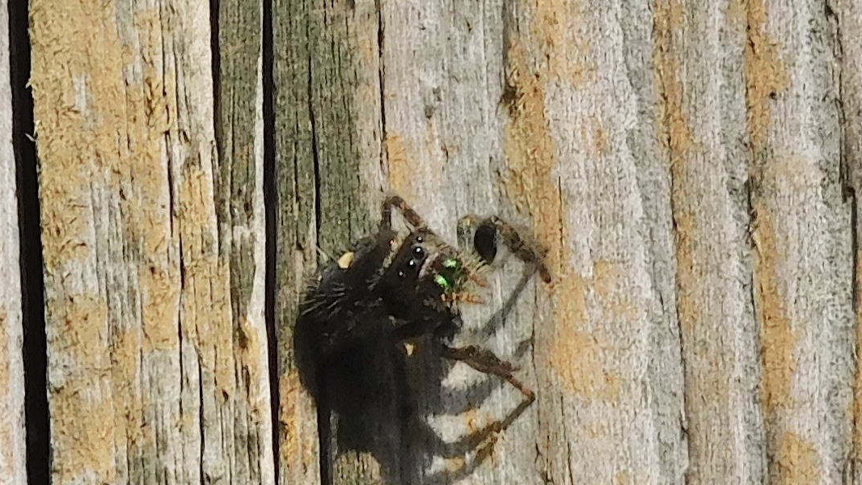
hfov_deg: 14.5
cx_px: 431
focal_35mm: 148
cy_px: 306
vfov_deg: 8.2
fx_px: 3383
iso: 125
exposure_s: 1/1000
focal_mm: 24.2
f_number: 5
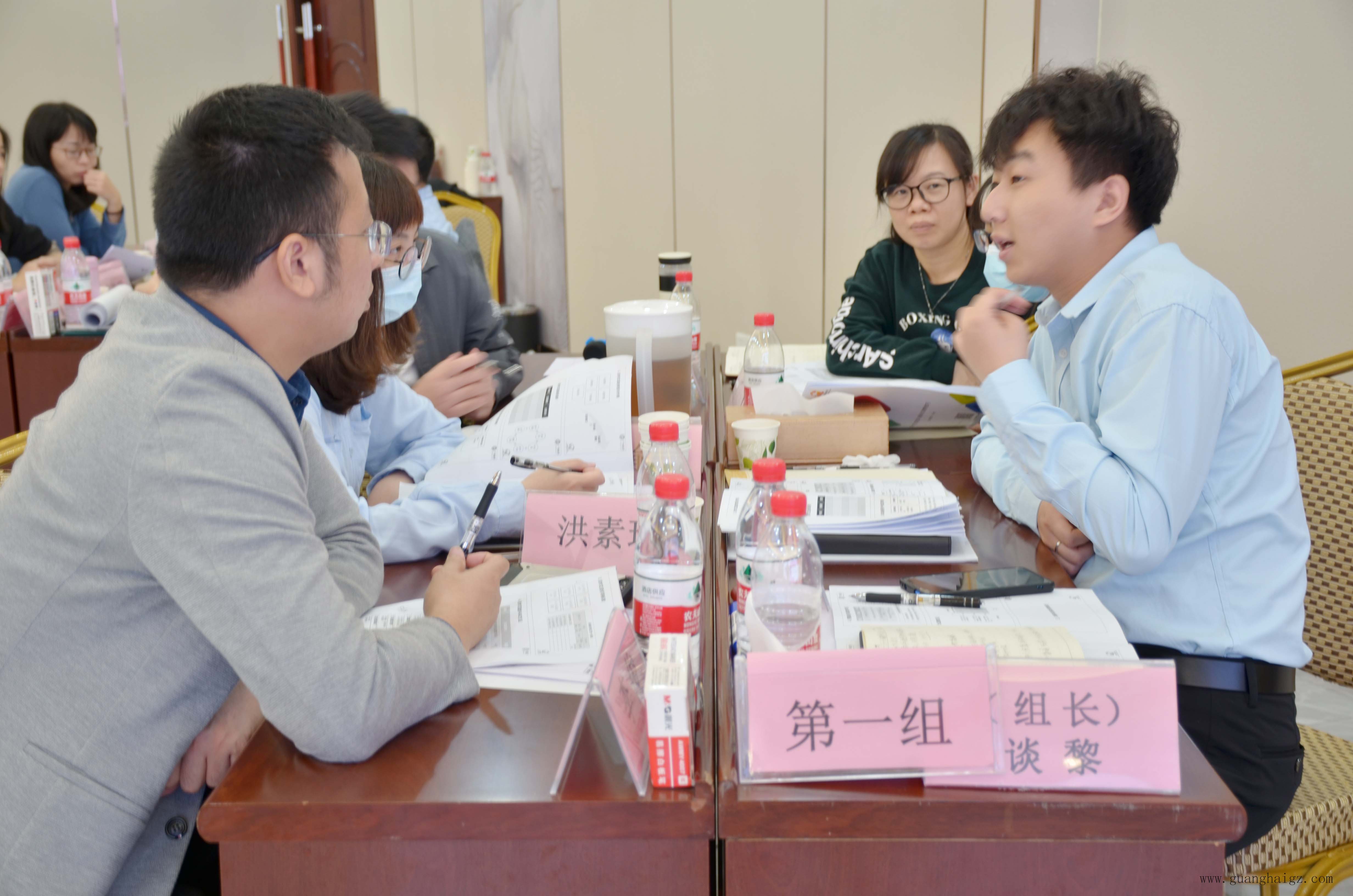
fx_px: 1800
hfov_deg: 41.2
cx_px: 676
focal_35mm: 48
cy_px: 448
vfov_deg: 28.0
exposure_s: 1/13
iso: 100
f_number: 4
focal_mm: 32
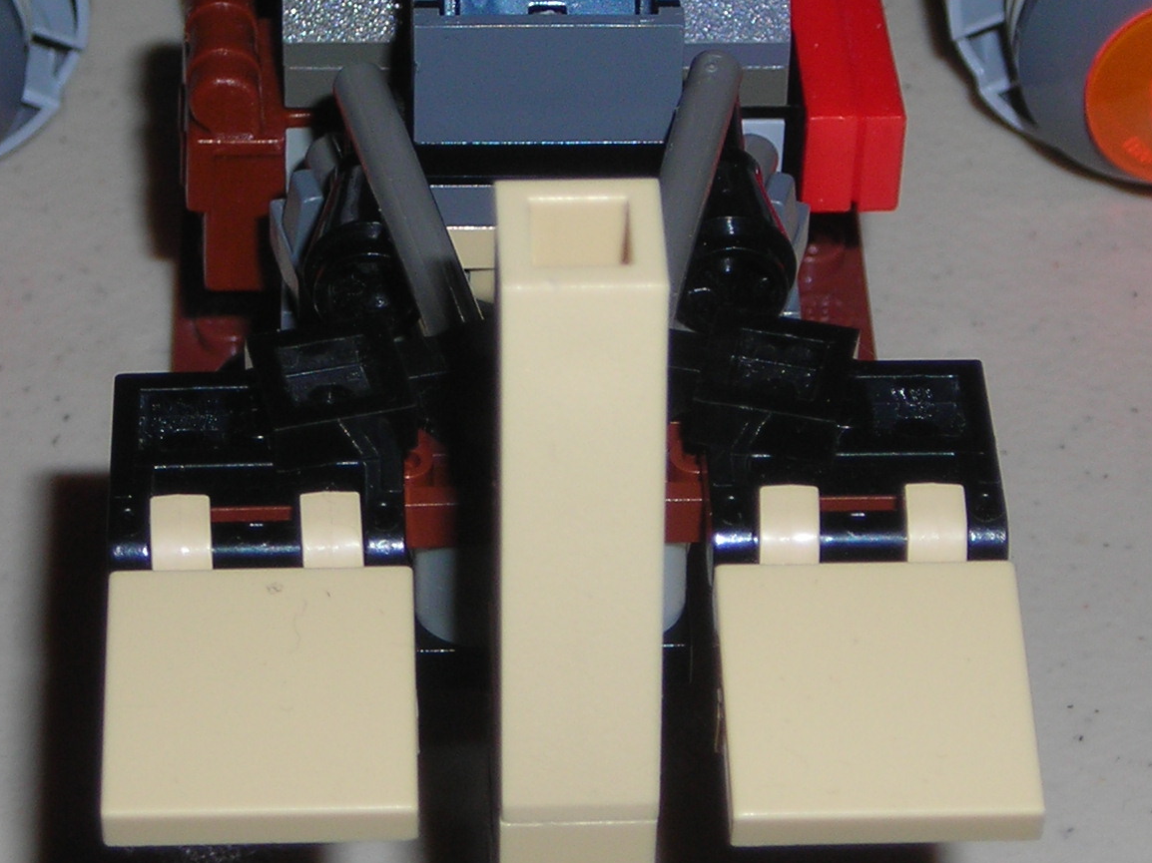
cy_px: 163
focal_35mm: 146
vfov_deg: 10.1
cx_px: 551
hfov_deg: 13.5
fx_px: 4858
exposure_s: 1/60.1
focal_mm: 10.8
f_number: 7.7
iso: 50
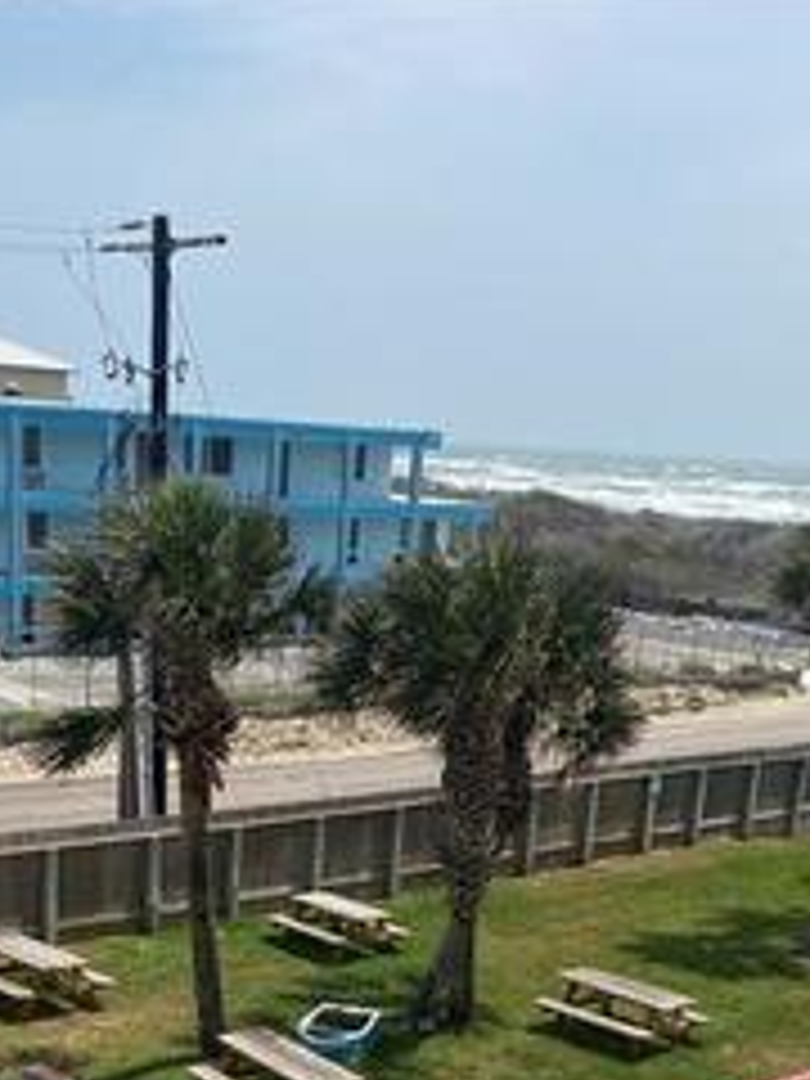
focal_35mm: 52
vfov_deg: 33.8
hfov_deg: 27.8
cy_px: 1066
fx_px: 1622
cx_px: 256
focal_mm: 4.25
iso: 32
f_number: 1.8
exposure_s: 1/4274
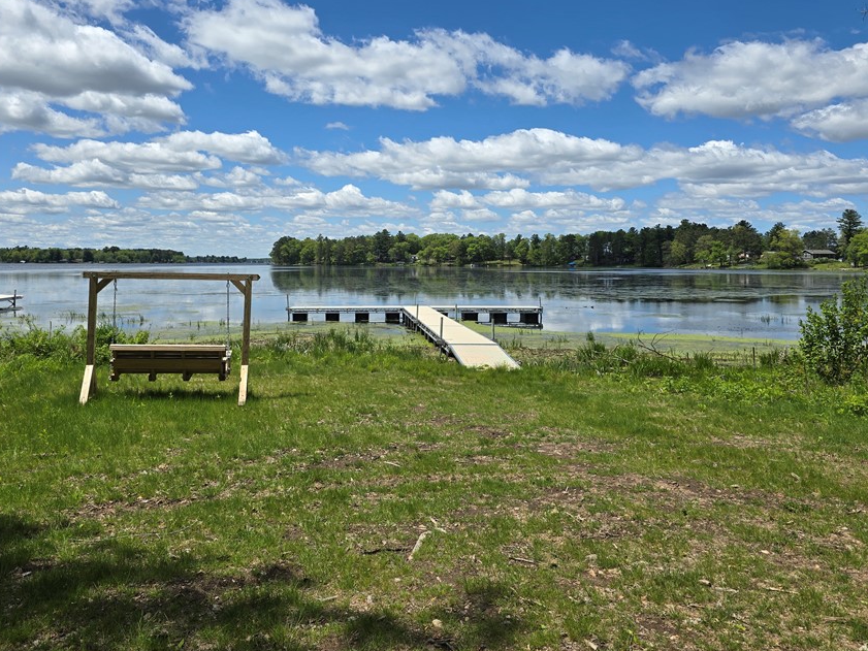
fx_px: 702
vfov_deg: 49.4
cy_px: 258
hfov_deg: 63.4
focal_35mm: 28
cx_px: 415
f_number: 1.7
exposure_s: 1/1343
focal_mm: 6.3
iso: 12
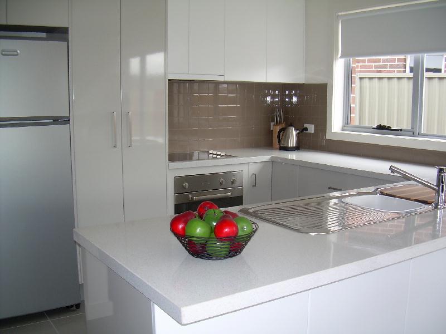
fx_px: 490
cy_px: 167
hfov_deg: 49.0
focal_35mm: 38
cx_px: 223
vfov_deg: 37.7
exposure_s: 1/30
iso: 50
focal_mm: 6.3
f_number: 2.8
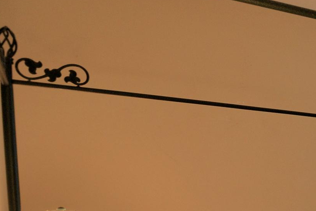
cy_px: 227
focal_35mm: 55
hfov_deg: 24.0
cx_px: 525
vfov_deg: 23.2
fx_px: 483
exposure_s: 1/6
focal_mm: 10
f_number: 3.5
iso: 100
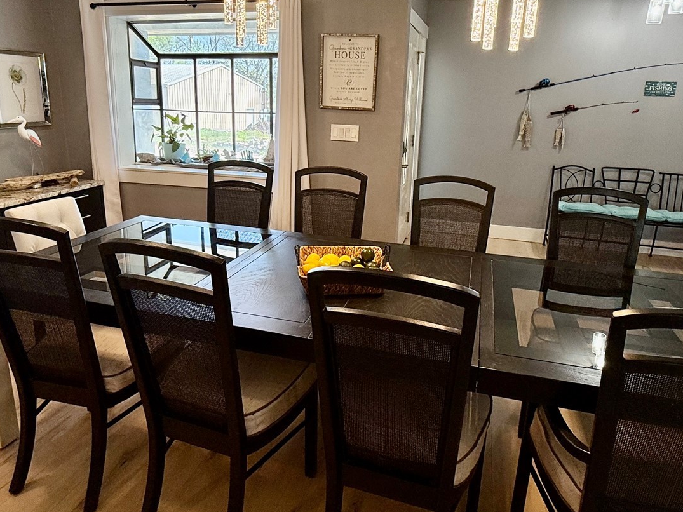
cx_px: 343
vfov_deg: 54.6
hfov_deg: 69.4
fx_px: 493
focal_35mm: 25
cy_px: 216
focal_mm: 2.22
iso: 50
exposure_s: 1/123
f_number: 2.2
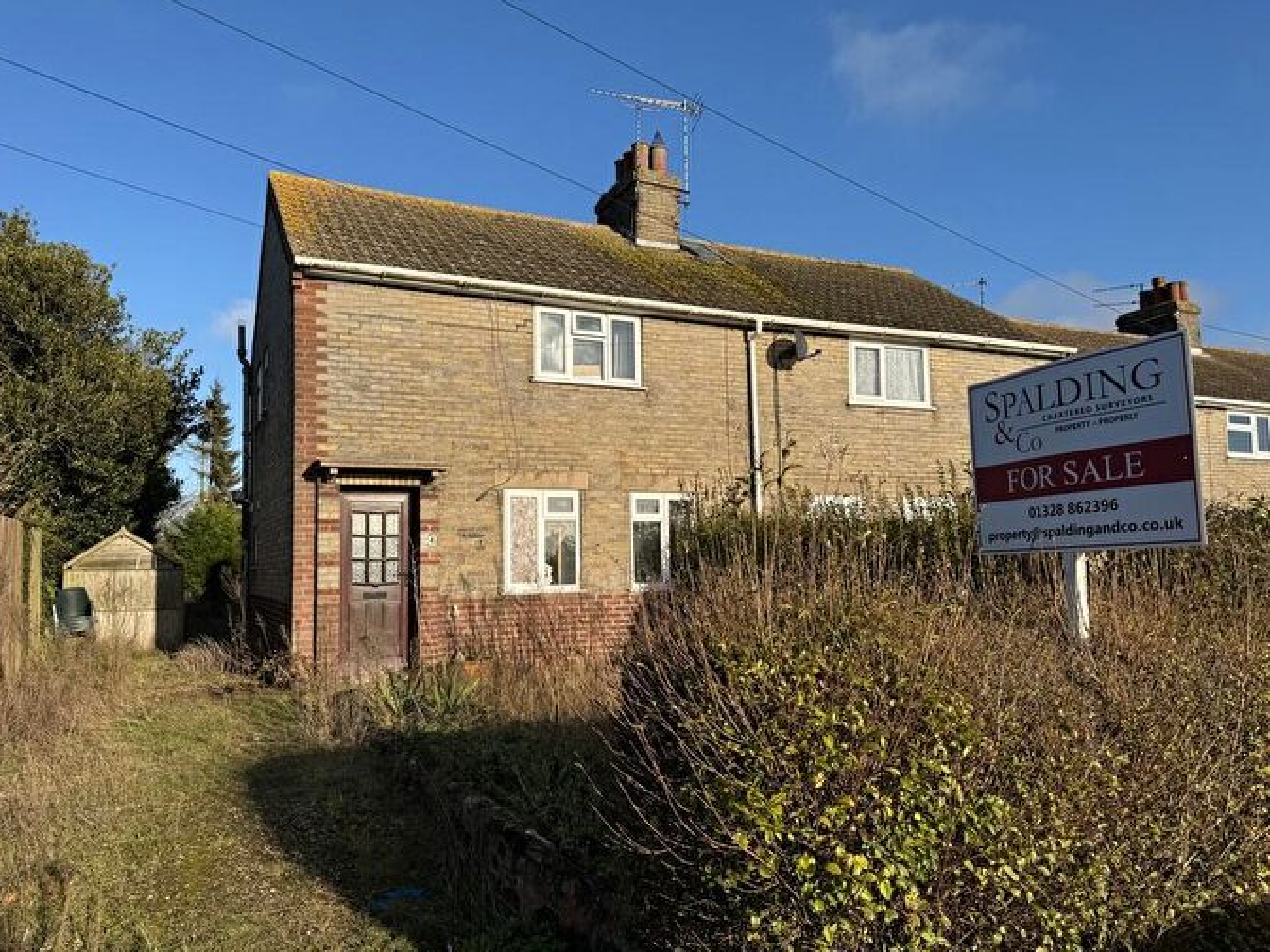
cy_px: 494
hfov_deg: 69.4
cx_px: 610
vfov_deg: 54.9
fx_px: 917
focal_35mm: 25
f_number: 1.78
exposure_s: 1/4049
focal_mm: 6.76
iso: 80
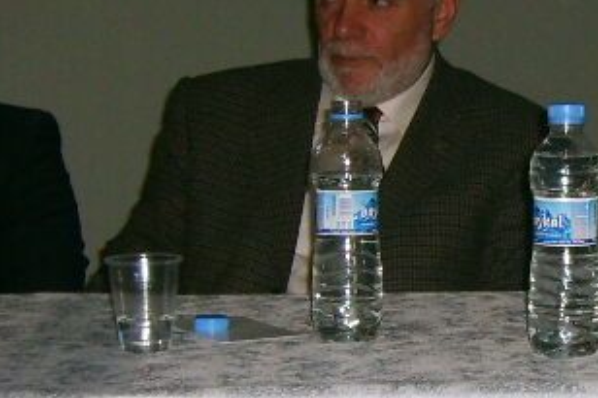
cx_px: 584
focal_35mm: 121
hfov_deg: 16.6
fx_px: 2009
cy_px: 247
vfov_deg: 11.3
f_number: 2.8
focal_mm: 5.8
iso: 100
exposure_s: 1/30
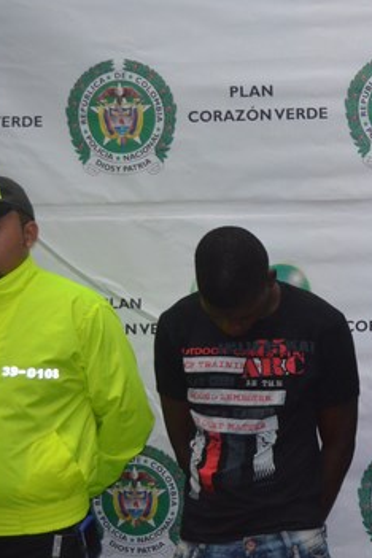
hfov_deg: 15.1
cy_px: 318
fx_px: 1348
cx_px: 471
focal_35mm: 87
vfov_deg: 23.4
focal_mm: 30
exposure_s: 1/60
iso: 3200
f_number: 4.5
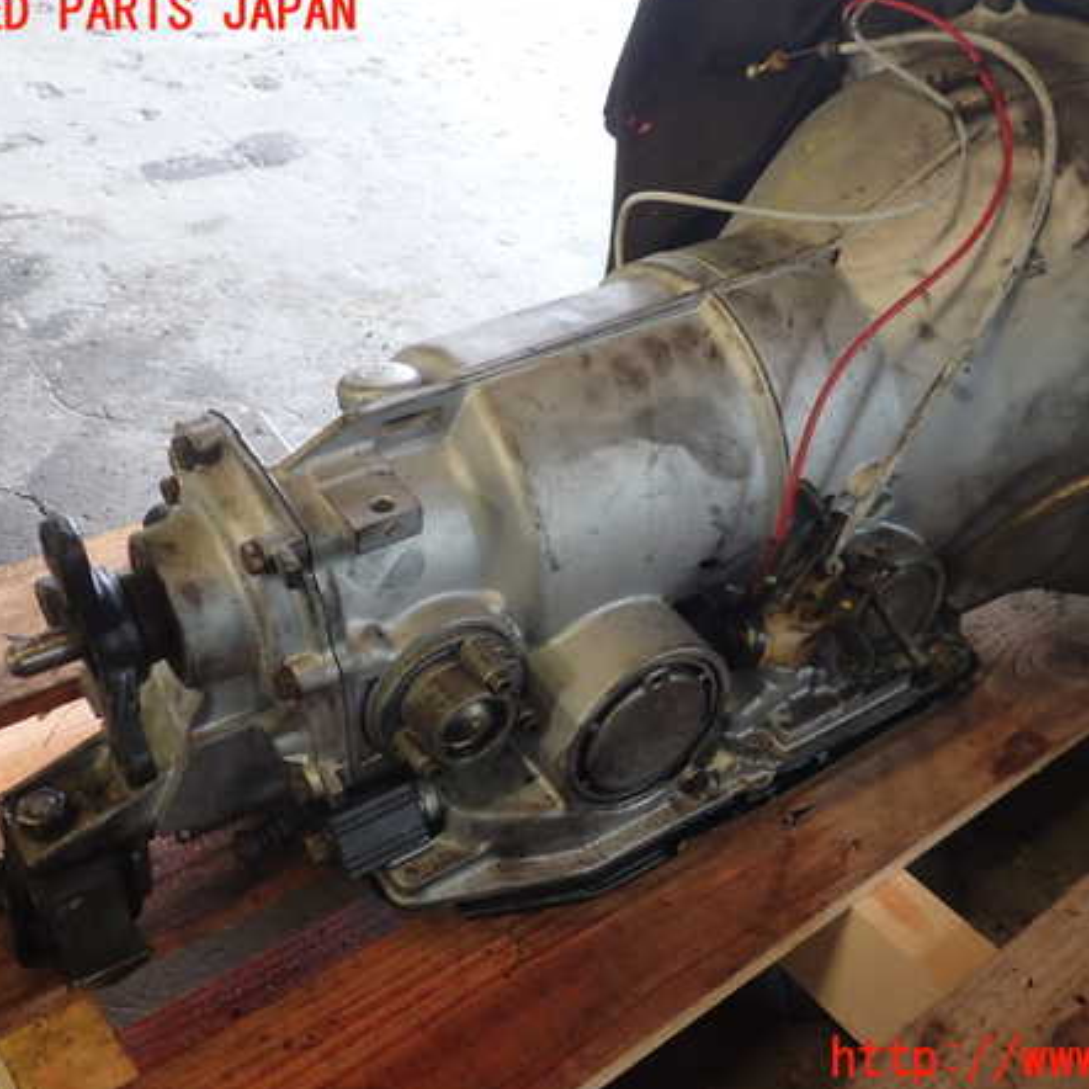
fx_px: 1281
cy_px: 537
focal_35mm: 36
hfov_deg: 45.8
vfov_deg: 46.0
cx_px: 648
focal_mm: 5.4
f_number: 2.3
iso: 200
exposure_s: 1/40
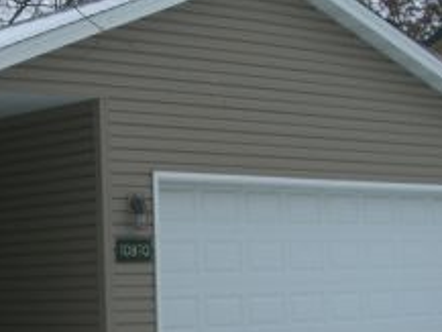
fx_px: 1431
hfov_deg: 17.0
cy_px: 193
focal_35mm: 112
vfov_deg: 13.2
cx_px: -35
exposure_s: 1/200
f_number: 2.7
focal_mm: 6.2
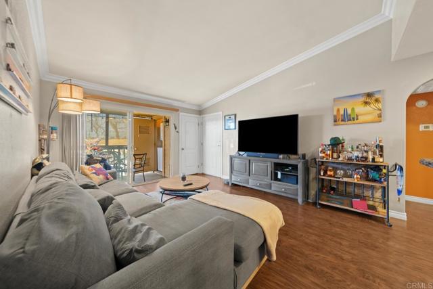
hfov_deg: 112.6
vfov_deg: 90.0
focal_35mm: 12
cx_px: 216
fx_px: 144
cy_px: 144
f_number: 6.3
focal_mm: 12
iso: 250
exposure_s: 2.5
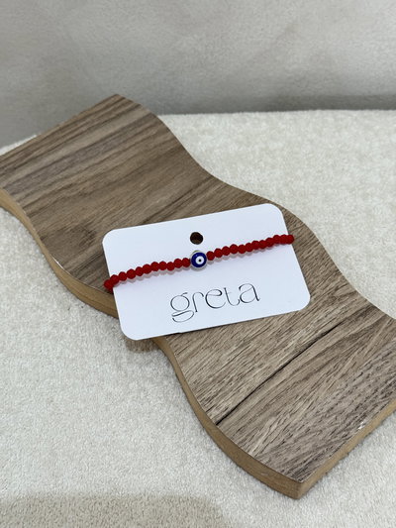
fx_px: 732
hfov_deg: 30.3
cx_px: 198
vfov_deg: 39.6
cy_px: 264
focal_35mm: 48
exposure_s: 1/100
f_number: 1.78
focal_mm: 6.76
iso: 80
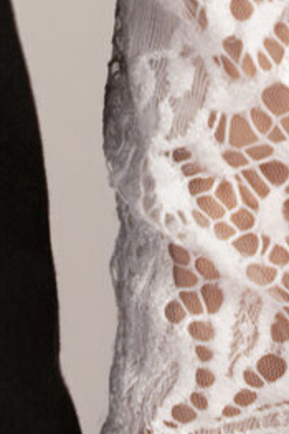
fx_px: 6173
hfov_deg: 2.7
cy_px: -1130
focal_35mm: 512
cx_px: 206
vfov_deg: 3.8
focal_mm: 70
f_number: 5.6
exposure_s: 1/160
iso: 125
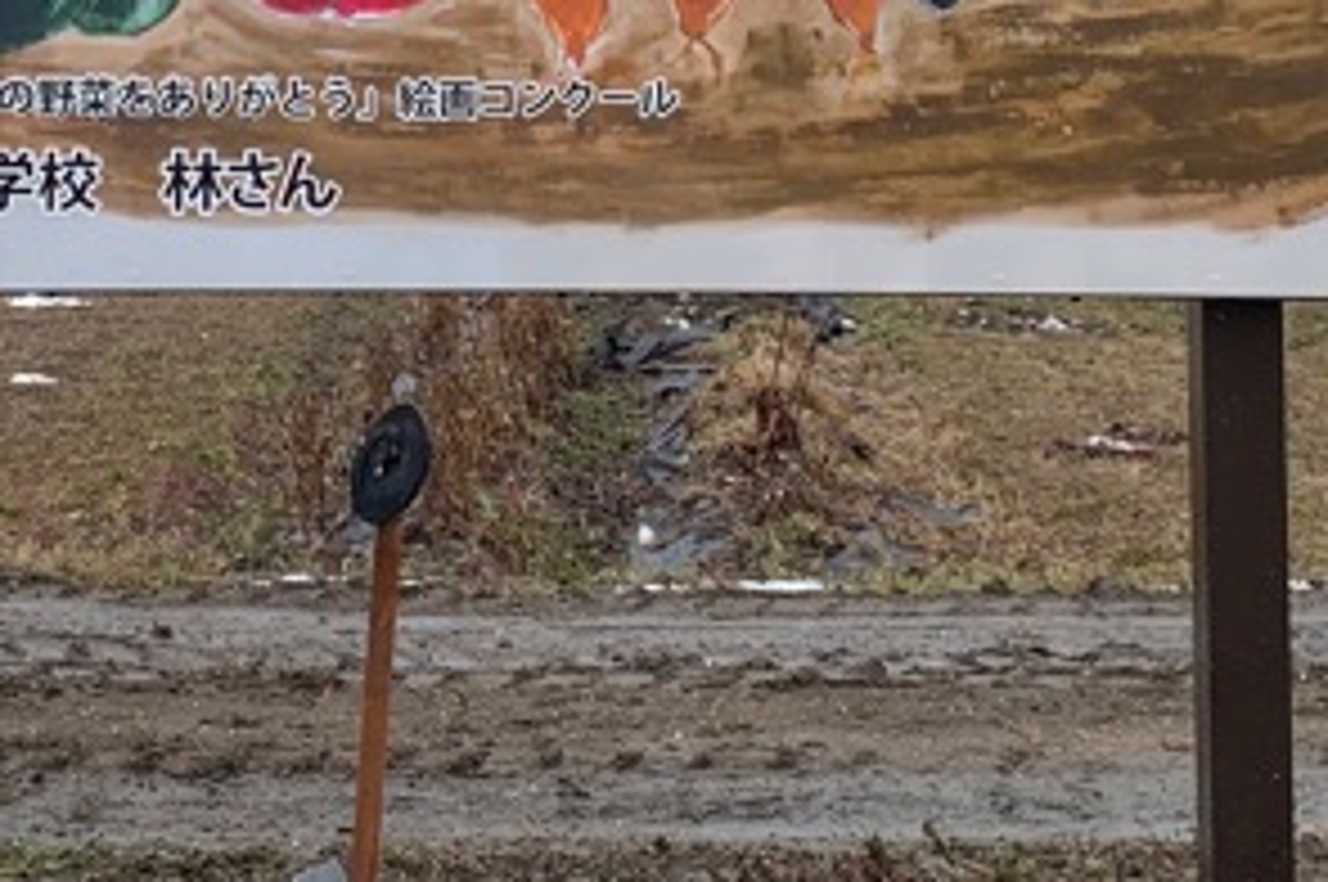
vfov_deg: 14.0
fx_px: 3464
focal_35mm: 94
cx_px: 464
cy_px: -256
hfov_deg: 21.6
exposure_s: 1/1065
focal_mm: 4.25
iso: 25
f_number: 1.8
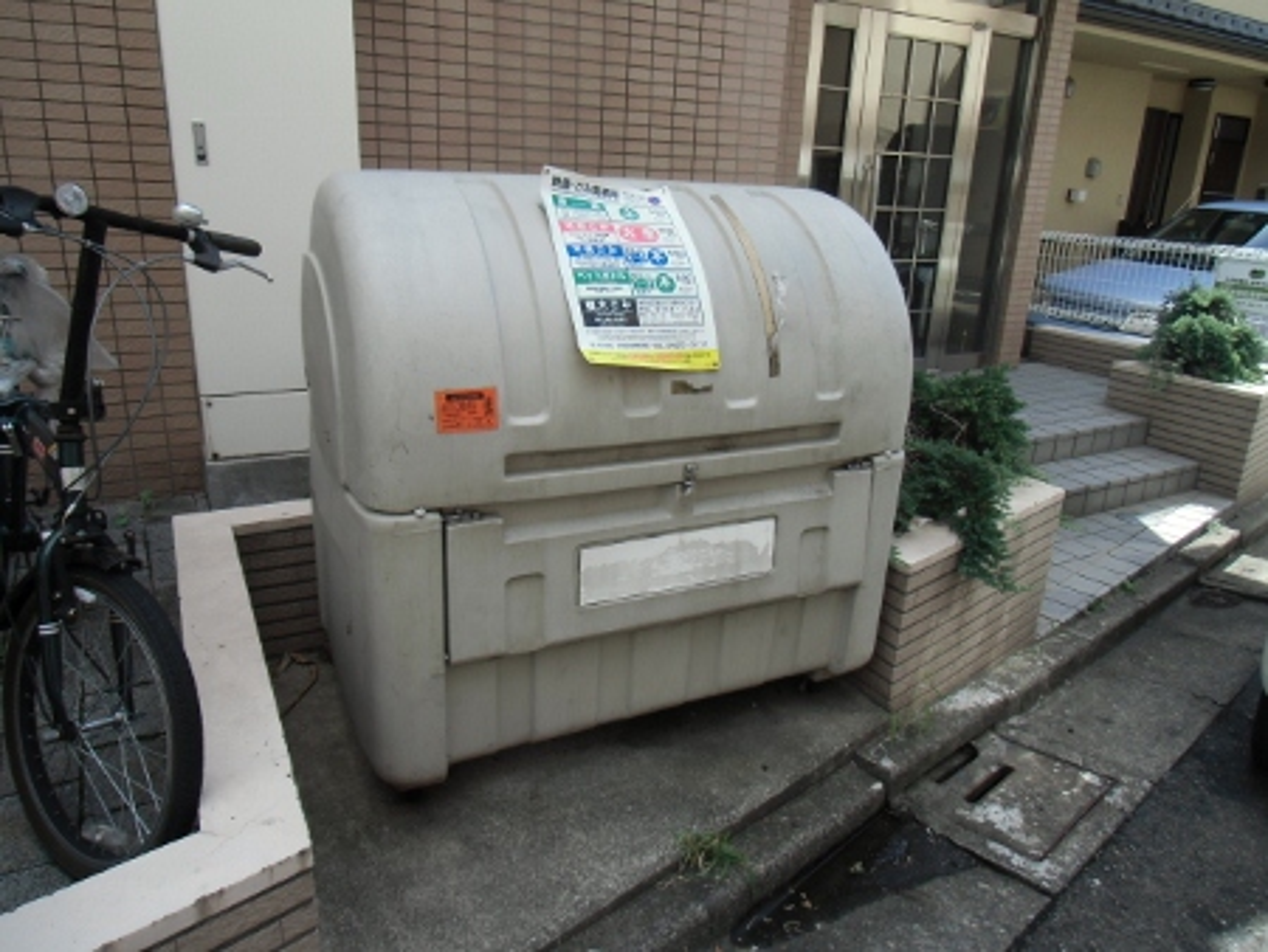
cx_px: 634
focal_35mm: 24
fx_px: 880
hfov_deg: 71.6
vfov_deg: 56.9
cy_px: 476
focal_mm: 4.24
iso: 64
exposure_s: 1/250
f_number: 3
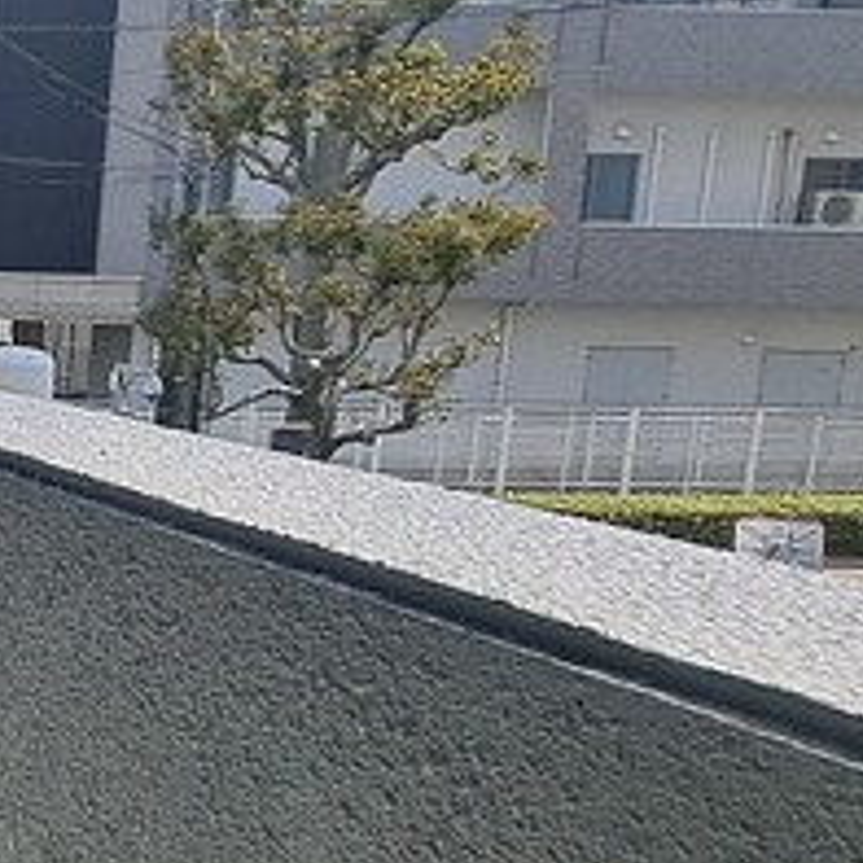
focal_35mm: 56
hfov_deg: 20.7
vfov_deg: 30.5
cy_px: 508
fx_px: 1580
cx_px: -705
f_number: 2.2
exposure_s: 1/1393
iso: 50
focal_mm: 1.74
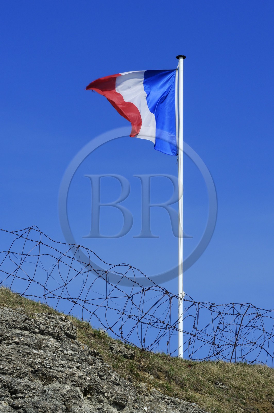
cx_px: 137
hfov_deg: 9.4
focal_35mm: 145
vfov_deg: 14.2
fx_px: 1658
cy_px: 206
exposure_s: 1/160
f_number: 20
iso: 200
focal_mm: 145
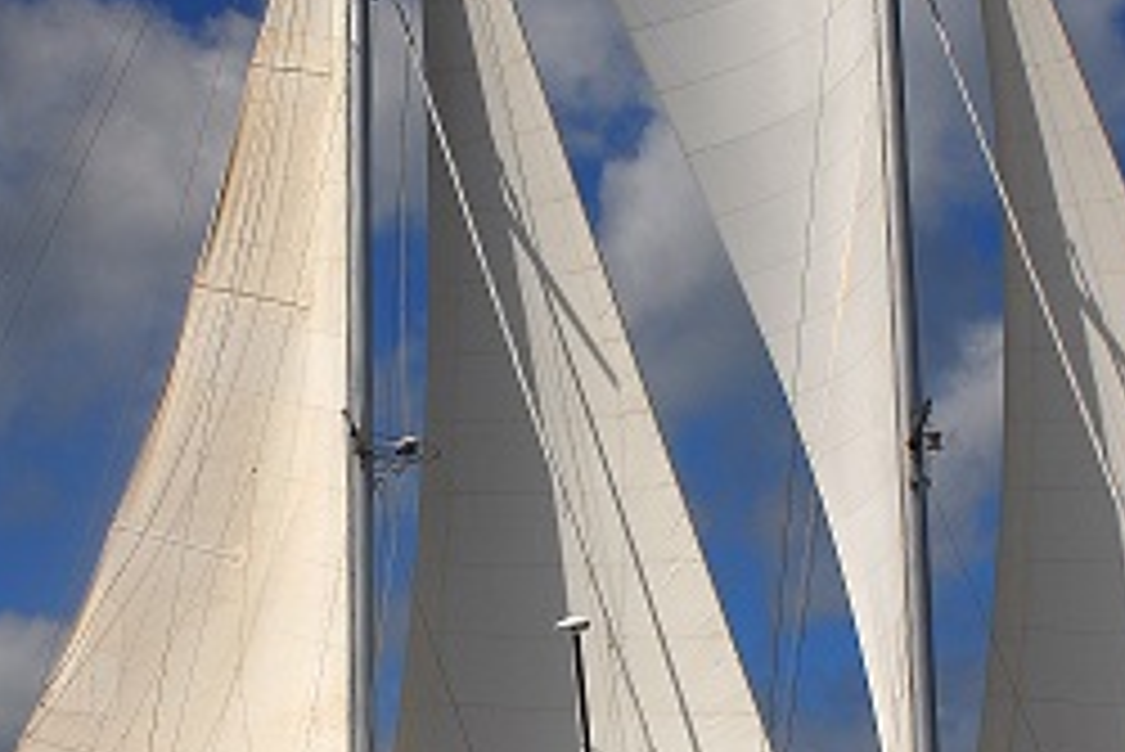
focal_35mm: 144
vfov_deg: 9.5
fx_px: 4502
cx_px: 590
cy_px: 529
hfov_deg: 14.2
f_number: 9
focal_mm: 40
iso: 100
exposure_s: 1/320
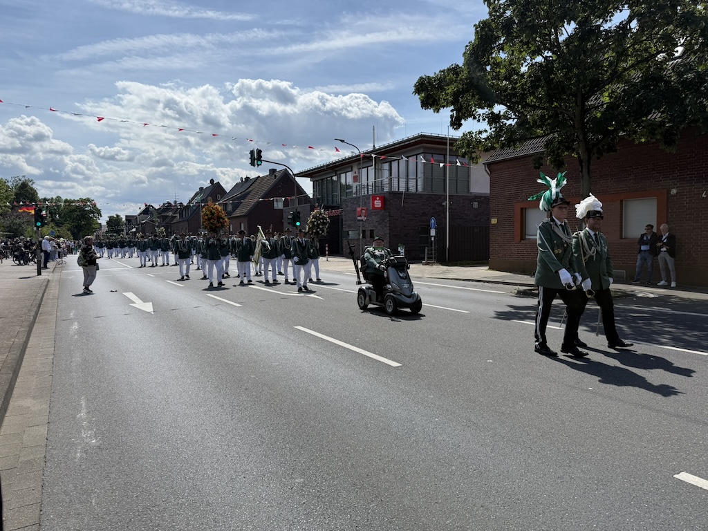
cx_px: 354
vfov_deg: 56.8
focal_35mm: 24
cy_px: 266
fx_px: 491
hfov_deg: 71.6
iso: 80
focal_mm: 6.76
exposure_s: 1/6173
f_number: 1.78
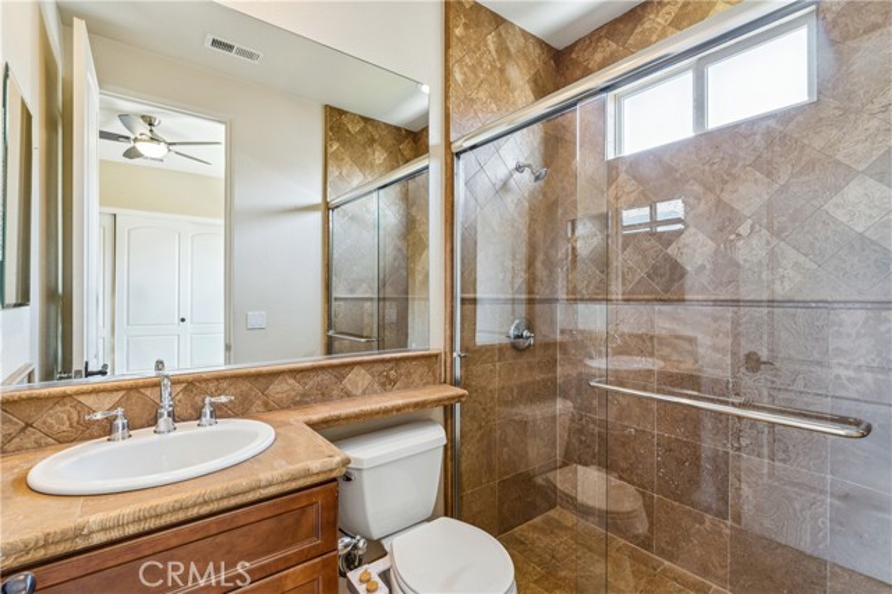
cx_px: 446
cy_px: 297
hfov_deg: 96.1
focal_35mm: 16
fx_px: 401
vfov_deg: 73.0
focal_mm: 16.2
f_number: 13
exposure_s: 1.3
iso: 100
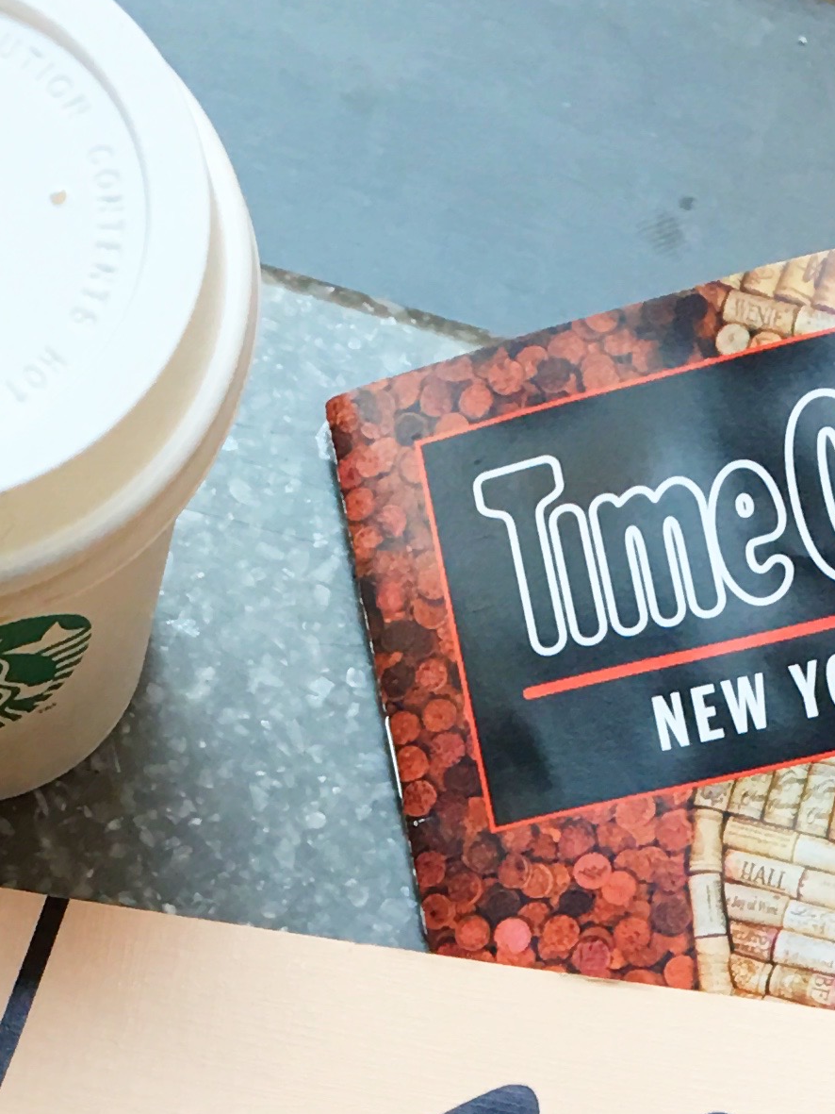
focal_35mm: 99
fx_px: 3184
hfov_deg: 14.9
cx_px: 338
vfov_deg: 18.4
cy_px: 1456
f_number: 2.2
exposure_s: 1/30
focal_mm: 4.15
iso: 25
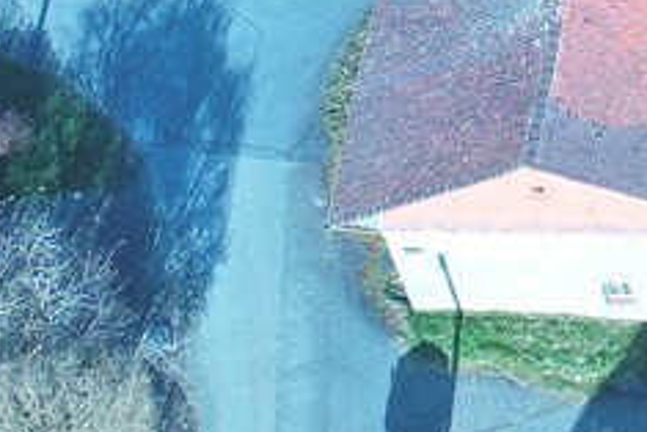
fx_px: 2931
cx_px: 1189
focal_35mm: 163
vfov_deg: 7.9
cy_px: -542
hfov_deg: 11.6
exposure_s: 1/640
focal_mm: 10.26
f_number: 2.8
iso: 100
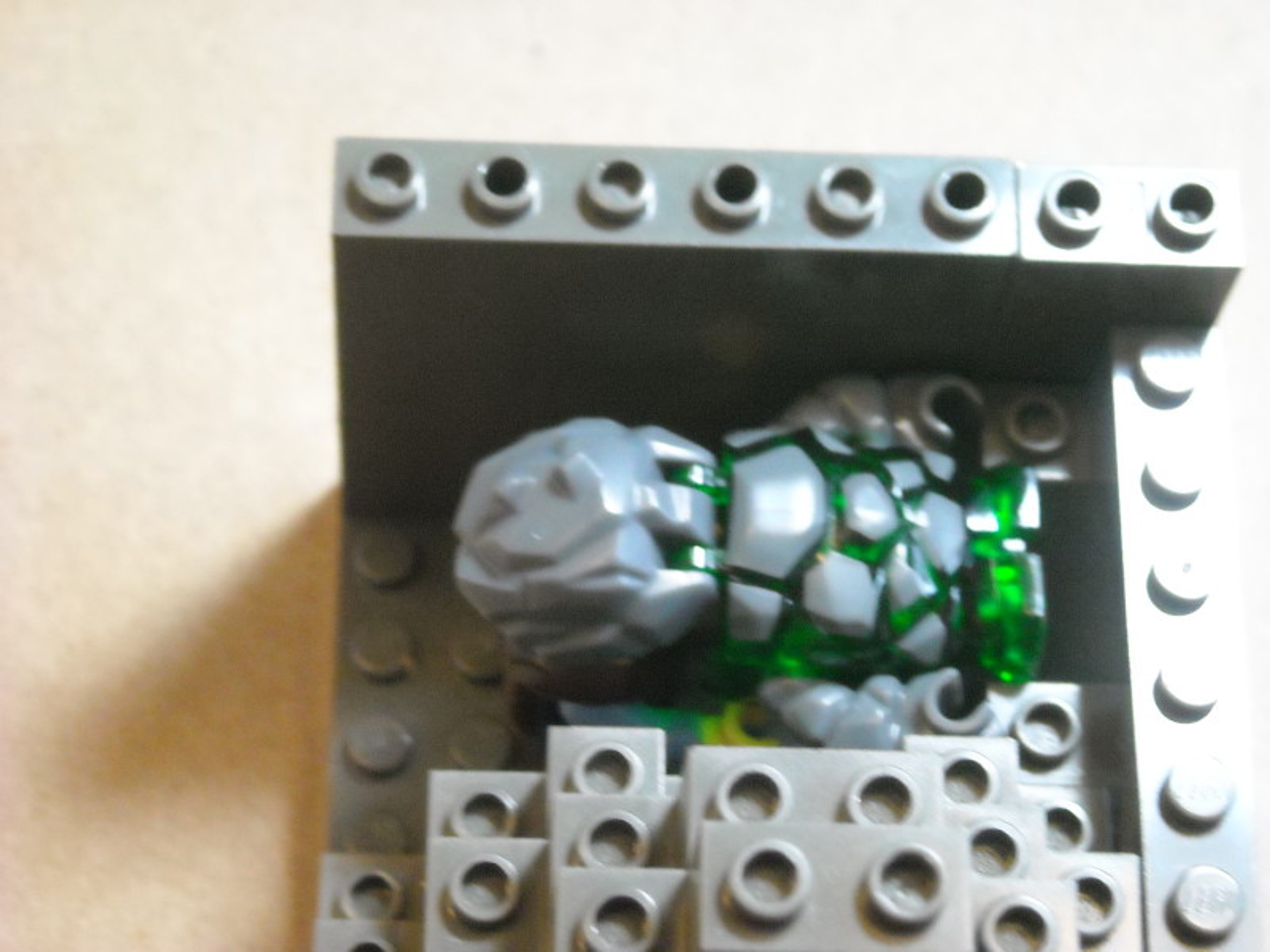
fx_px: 3852
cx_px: 635
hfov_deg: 18.7
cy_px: 476
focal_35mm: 105
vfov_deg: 14.1
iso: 800
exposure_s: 1/49
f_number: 4.7
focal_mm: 17.1
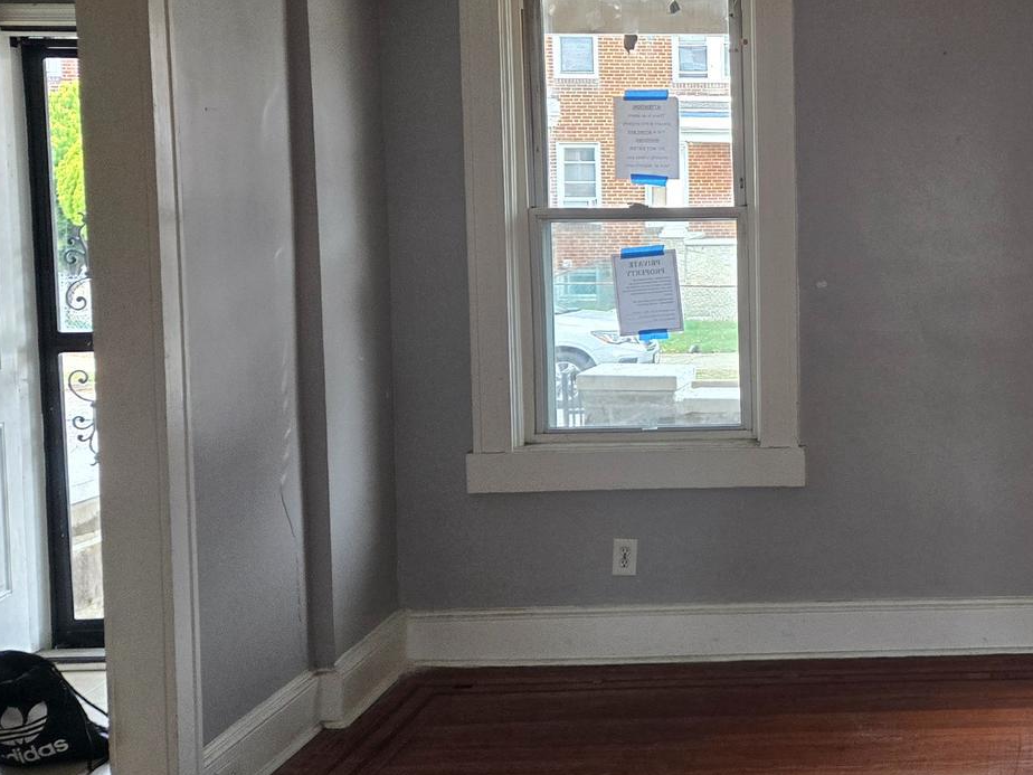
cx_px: 1024
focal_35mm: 51
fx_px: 1522
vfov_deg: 28.5
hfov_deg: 34.3
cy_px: 303
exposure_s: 1/180
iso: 160
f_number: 1.8
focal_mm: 5.4
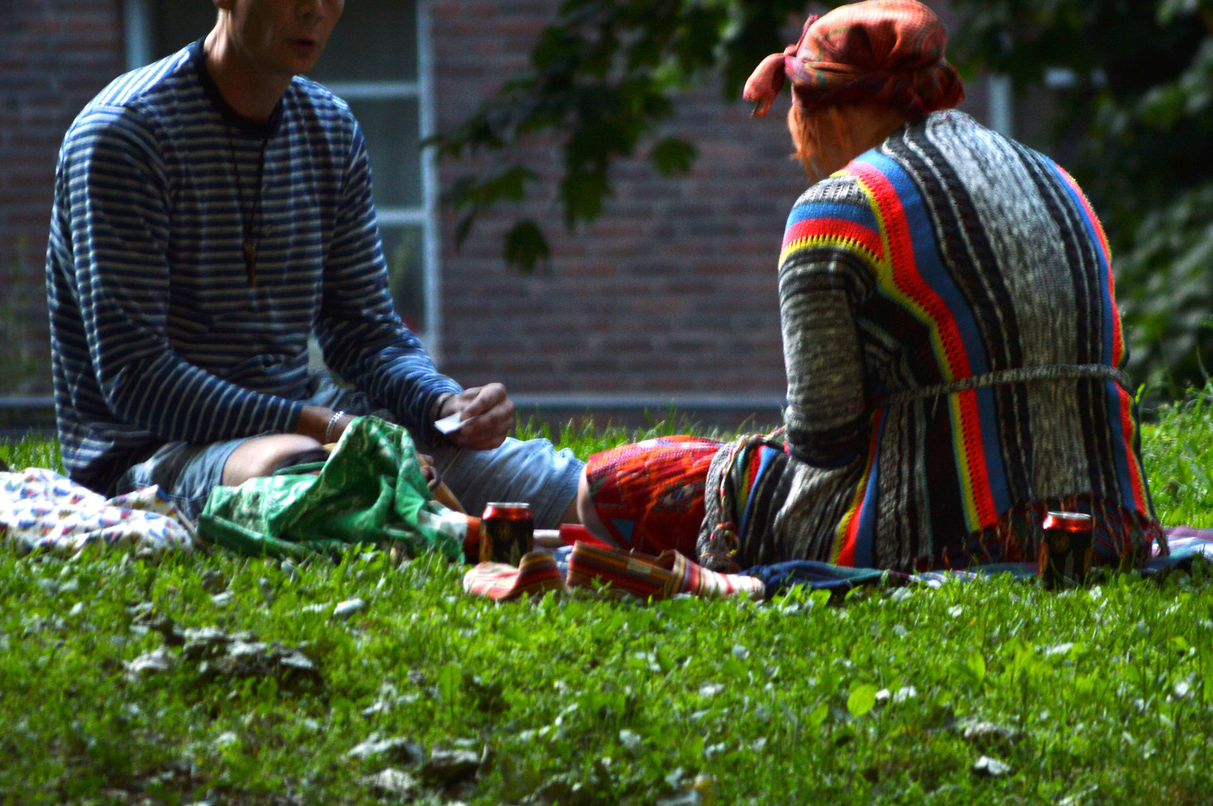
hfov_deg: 4.4
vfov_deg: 2.9
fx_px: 15957
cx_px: 734
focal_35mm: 474
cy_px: 258
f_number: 5.6
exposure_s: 1/100
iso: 200
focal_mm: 200
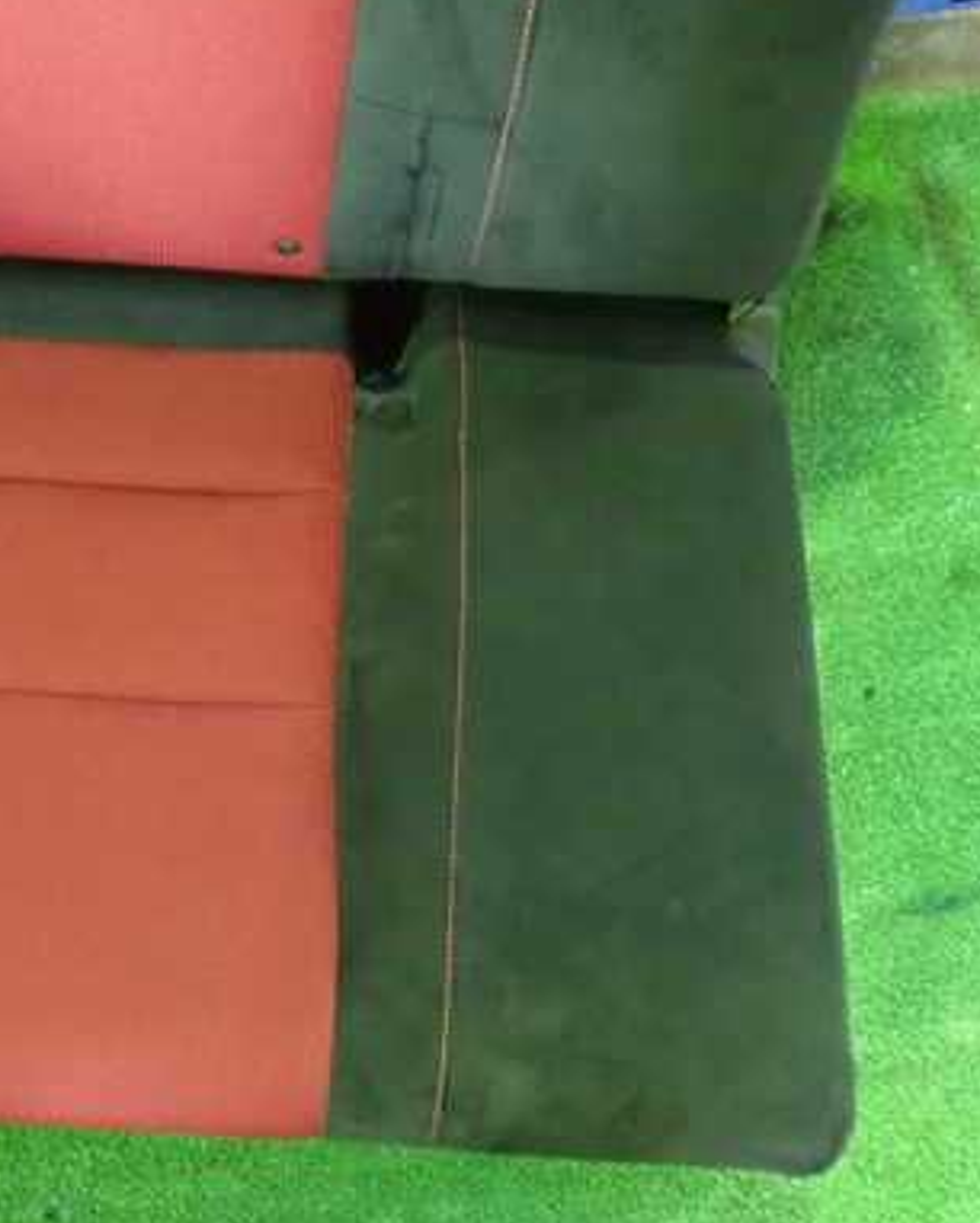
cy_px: 679
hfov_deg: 32.0
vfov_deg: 40.3
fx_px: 1666
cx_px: 215
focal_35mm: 46
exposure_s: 1/30
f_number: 2.3
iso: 1250
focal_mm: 5.5
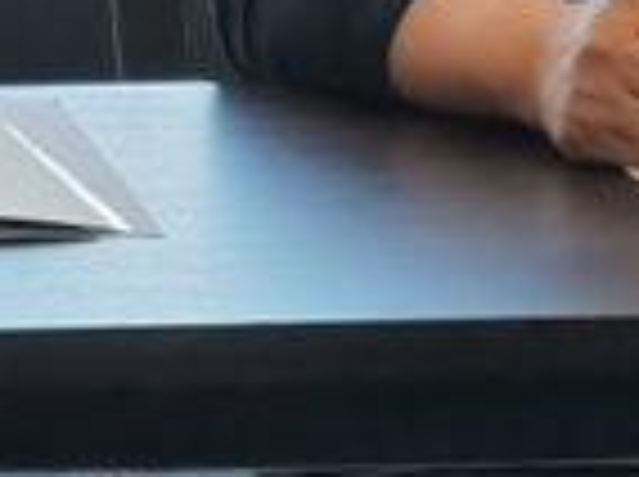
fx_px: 9786
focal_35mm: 531
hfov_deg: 3.7
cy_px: -475
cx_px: -621
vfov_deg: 2.8
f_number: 2.4
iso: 50
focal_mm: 7.48
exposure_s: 1/100
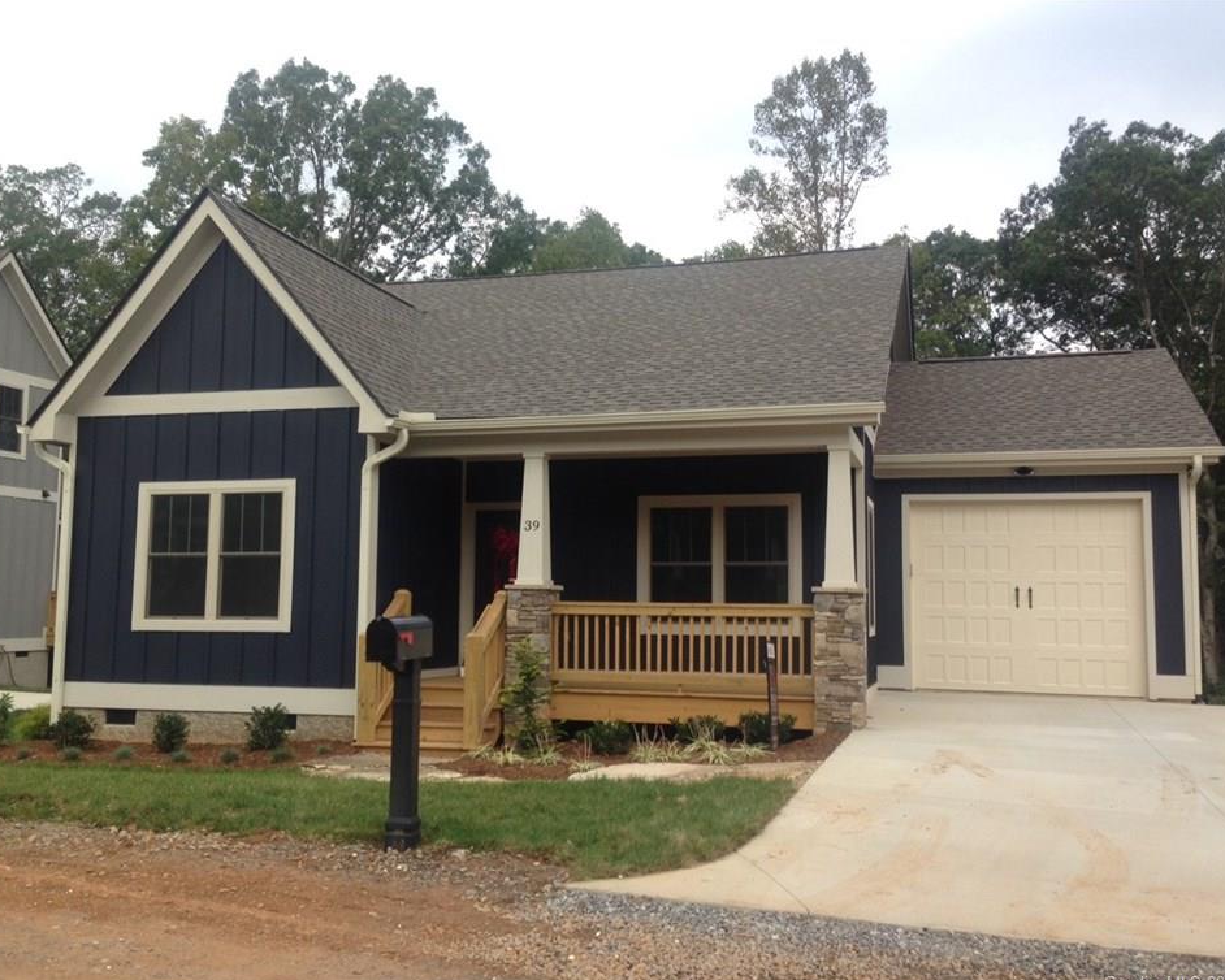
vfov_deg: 42.2
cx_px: 588
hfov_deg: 51.5
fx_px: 1269
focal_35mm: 35
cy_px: 496
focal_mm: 4.12
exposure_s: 1/570
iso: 50
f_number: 2.4
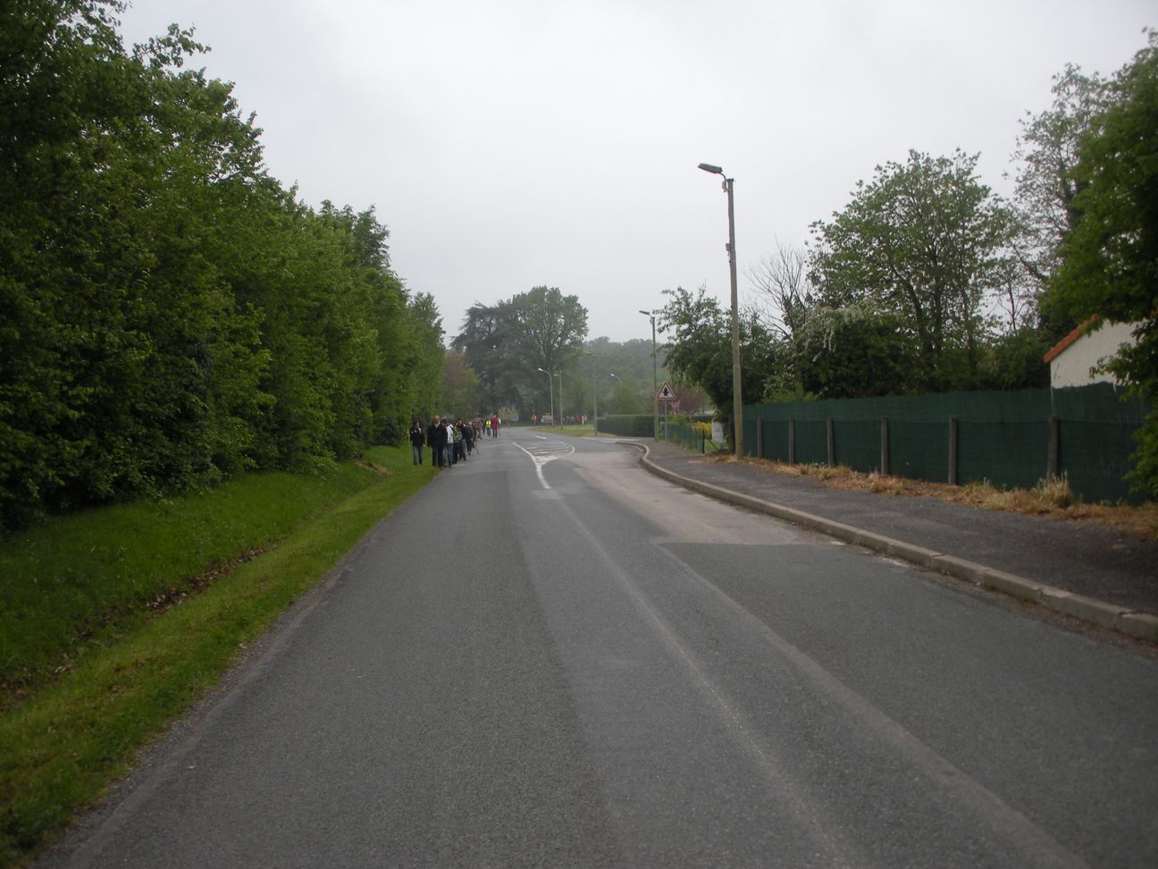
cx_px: 579
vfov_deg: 40.7
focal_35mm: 35
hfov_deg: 52.6
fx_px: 1171
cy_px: 434
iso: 64
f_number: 3.5
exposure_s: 1/240
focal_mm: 6.3
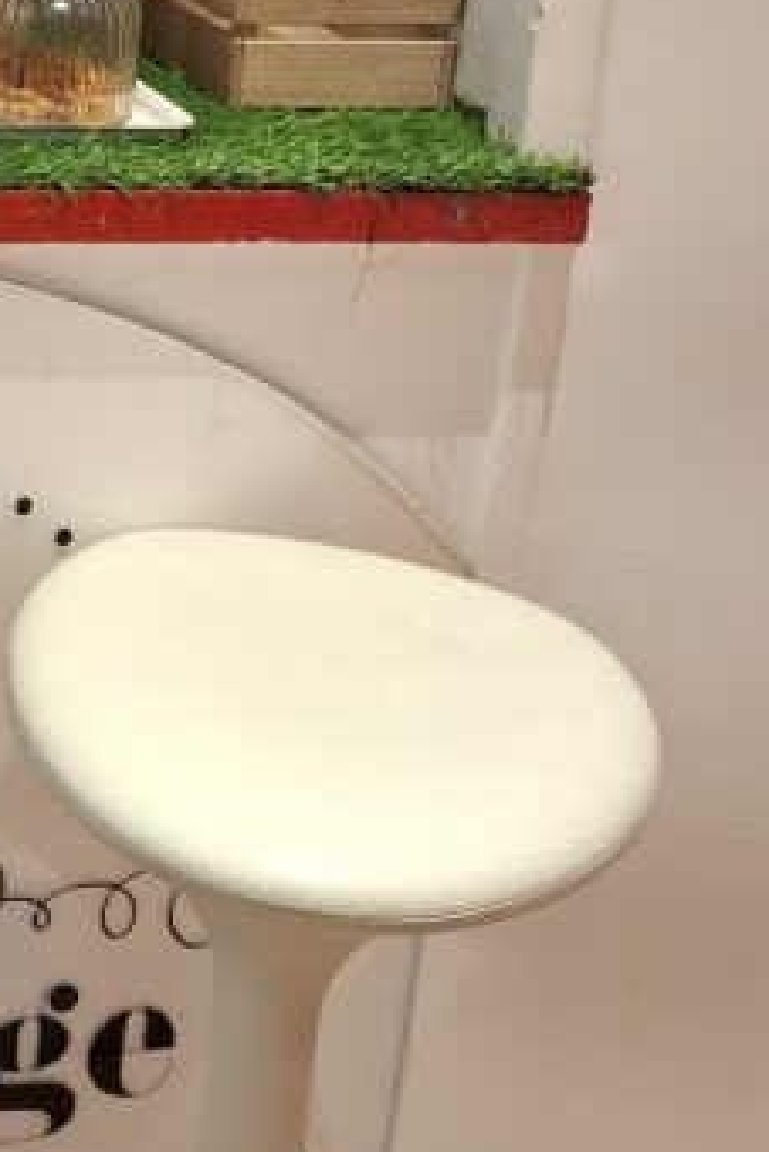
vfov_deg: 26.6
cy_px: 3
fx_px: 2304
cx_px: -356
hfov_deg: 17.2
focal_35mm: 72
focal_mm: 5.54
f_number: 1.8
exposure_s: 1/33
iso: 320
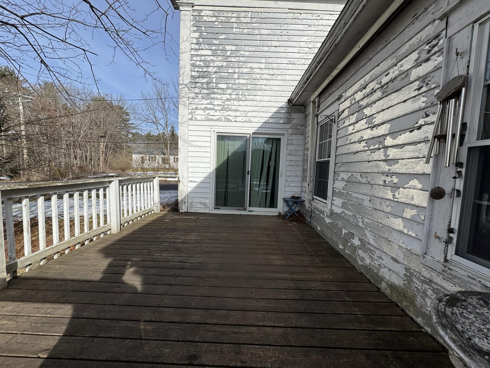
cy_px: 184
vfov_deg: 85.7
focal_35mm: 14
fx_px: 198
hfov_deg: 102.1
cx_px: 245
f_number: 2.2
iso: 50
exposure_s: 1/1832
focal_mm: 2.22
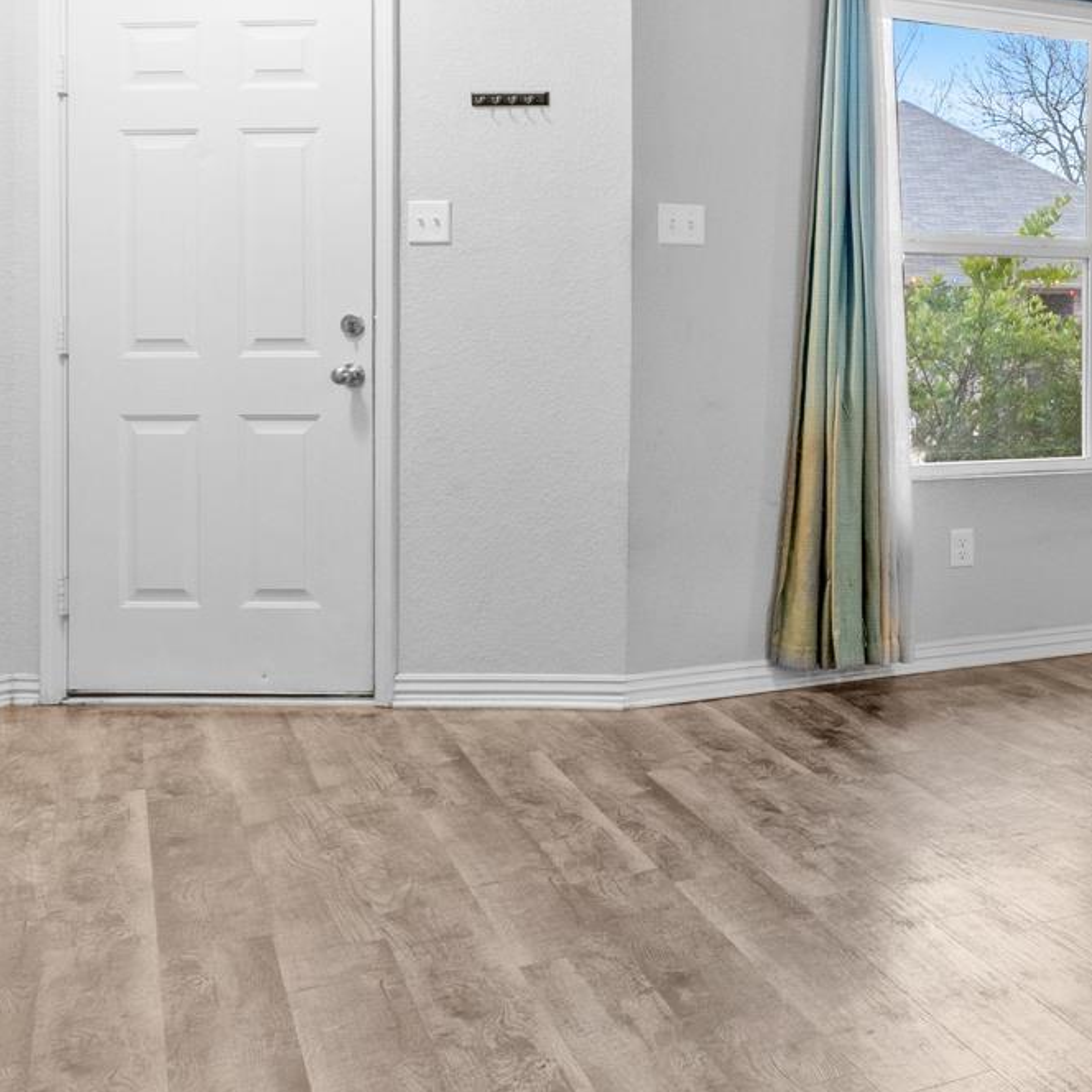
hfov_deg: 26.8
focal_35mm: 48
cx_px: 1580
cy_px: 305
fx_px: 1713
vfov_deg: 34.8
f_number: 9
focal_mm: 10
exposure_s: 1.3
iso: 400
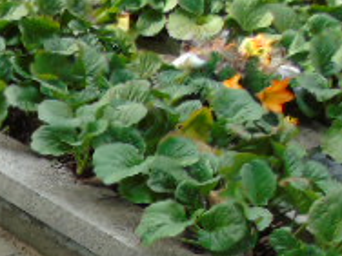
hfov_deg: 20.4
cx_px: -136
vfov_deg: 16.1
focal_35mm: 85
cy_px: 363
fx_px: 840
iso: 80
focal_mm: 4.4
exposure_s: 1/125
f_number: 3.4
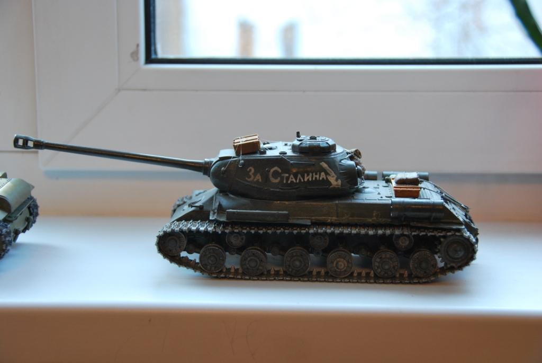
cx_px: 271
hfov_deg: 28.0
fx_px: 1085
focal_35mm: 72
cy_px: 182
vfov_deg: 19.0
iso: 400
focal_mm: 48
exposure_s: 1/50
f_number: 4.8
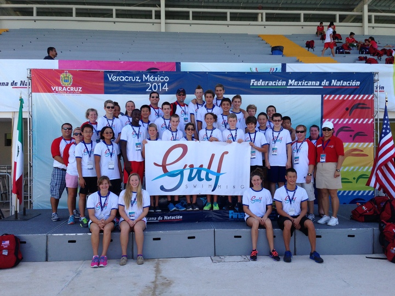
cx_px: 198
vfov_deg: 42.9
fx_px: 377
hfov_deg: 55.4
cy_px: 148
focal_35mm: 33
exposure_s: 1/553
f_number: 2.4
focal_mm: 4.12
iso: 50
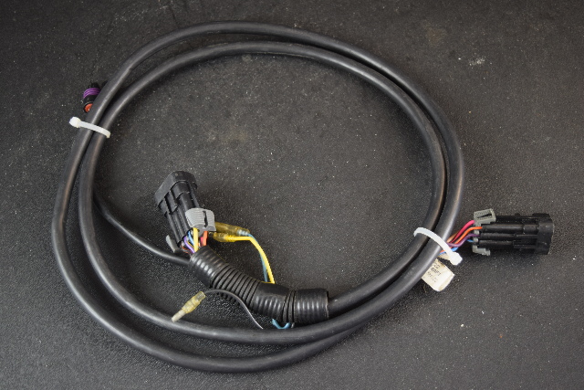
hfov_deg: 43.6
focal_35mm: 45
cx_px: 292
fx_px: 730
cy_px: 195
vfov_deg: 29.9
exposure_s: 1/80
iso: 400
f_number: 4.2
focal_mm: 30
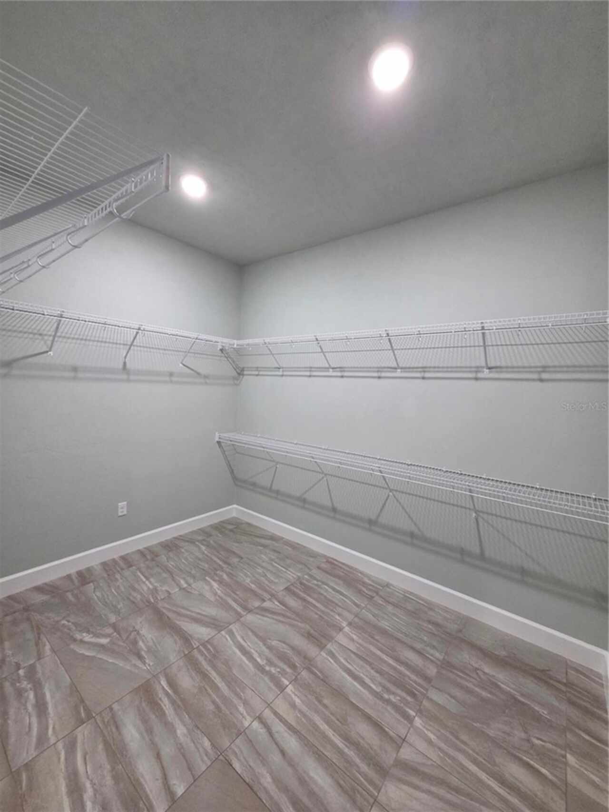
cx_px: 304
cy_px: 406
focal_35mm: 13
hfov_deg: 89.9
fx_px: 305
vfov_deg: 106.2
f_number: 2.2
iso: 500
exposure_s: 1/60
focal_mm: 2.2
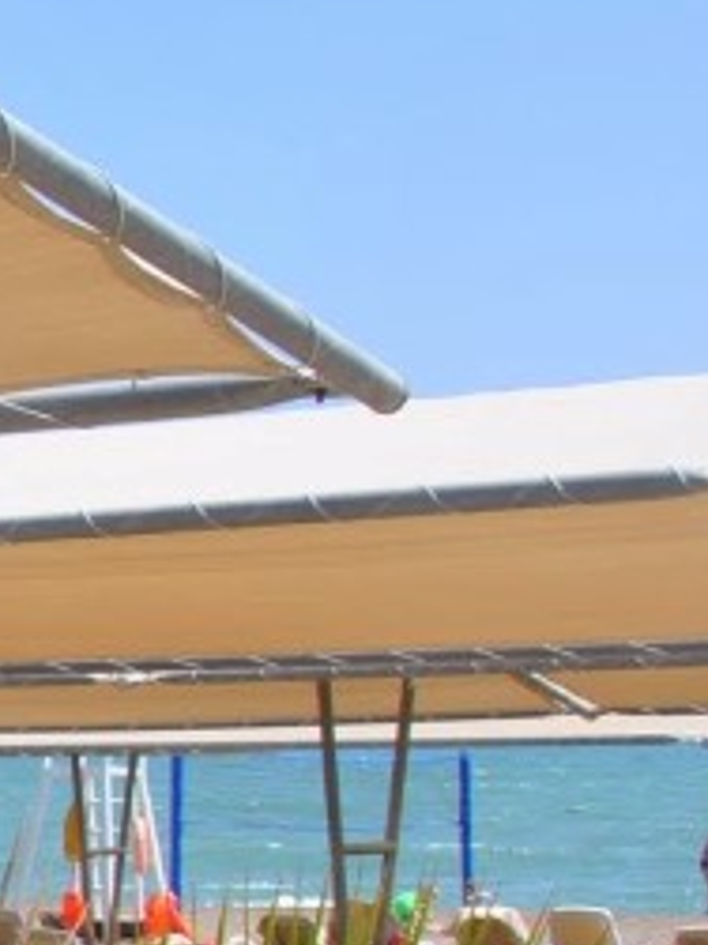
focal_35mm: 119
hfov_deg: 10.0
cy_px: 787
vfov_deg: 16.4
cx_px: -1252
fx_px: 3248
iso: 100
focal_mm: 18
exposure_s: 1/250
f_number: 8
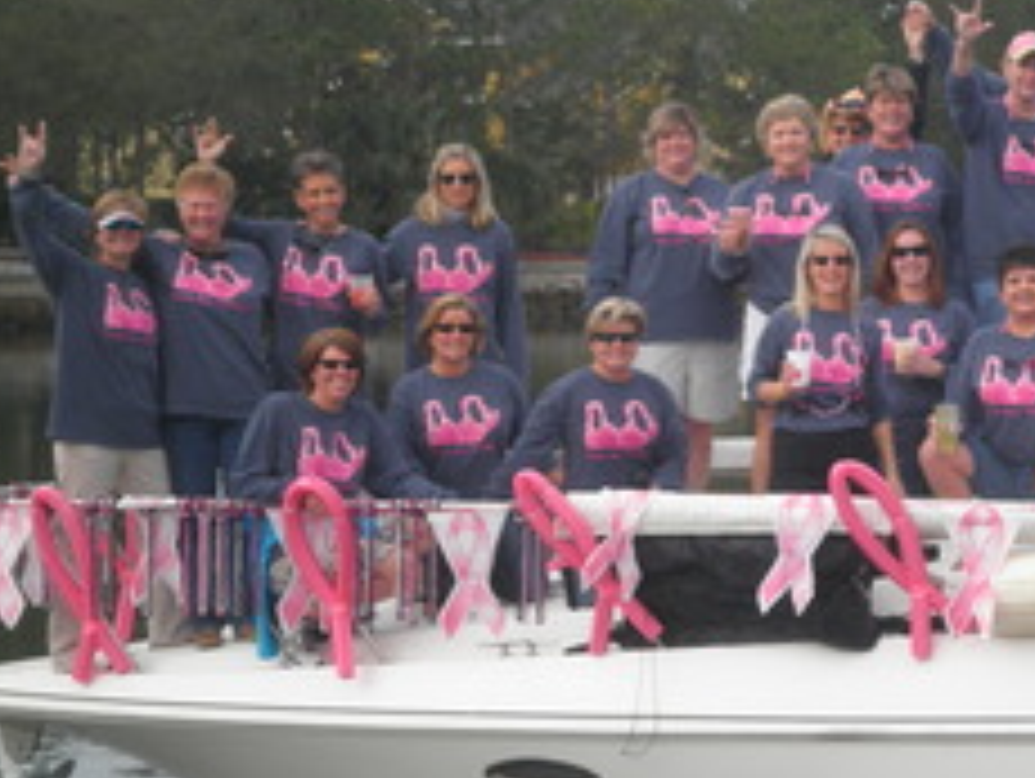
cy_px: 297
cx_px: 868
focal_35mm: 143
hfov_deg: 13.7
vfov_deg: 10.4
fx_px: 4280
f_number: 4.4
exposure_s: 1/200
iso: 64
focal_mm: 13
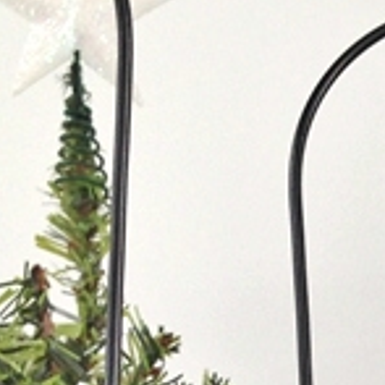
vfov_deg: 10.4
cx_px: 500
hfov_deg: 10.7
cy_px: 684
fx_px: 2001
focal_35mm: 159
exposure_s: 1/120
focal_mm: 4.12
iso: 80
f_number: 2.4
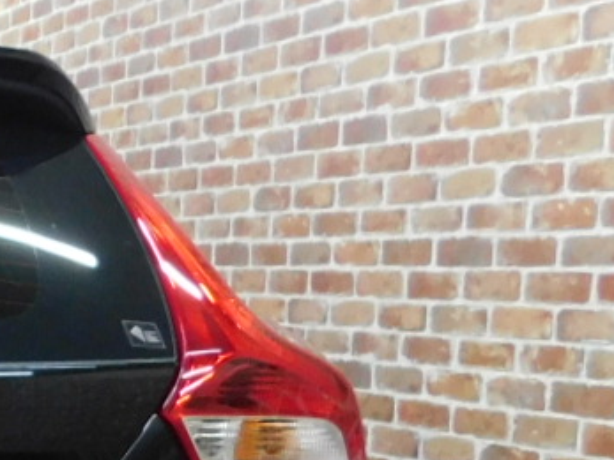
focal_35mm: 106
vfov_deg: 13.3
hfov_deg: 15.9
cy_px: 651
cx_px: -476
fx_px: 1880
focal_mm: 4
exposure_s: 1/30
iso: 320
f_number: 3
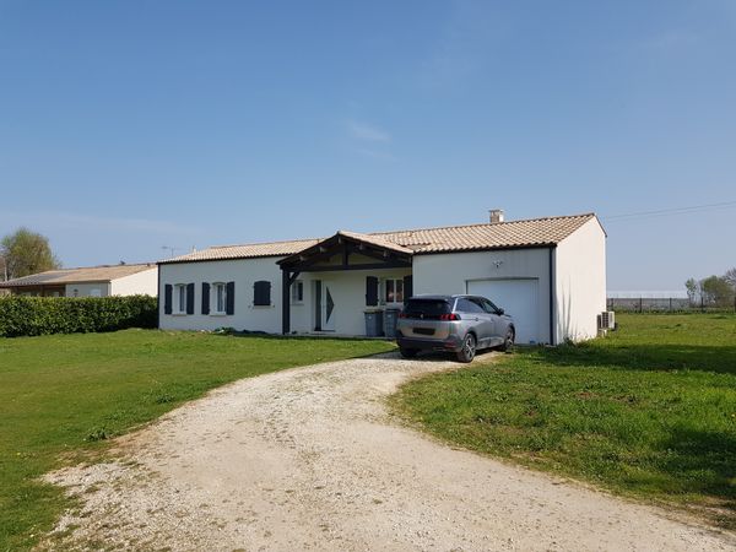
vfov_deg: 53.1
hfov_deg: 67.3
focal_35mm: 26
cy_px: 276
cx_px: 368
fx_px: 553
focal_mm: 4.3
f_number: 1.7
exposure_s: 1/2584
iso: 40
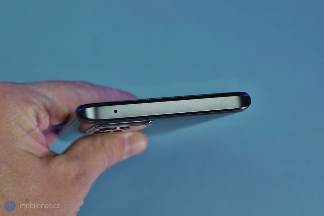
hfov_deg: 39.6
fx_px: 450
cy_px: 108
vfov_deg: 27.0
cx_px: 162
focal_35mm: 50
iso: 500
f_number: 7.1
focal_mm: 50
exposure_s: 1/160
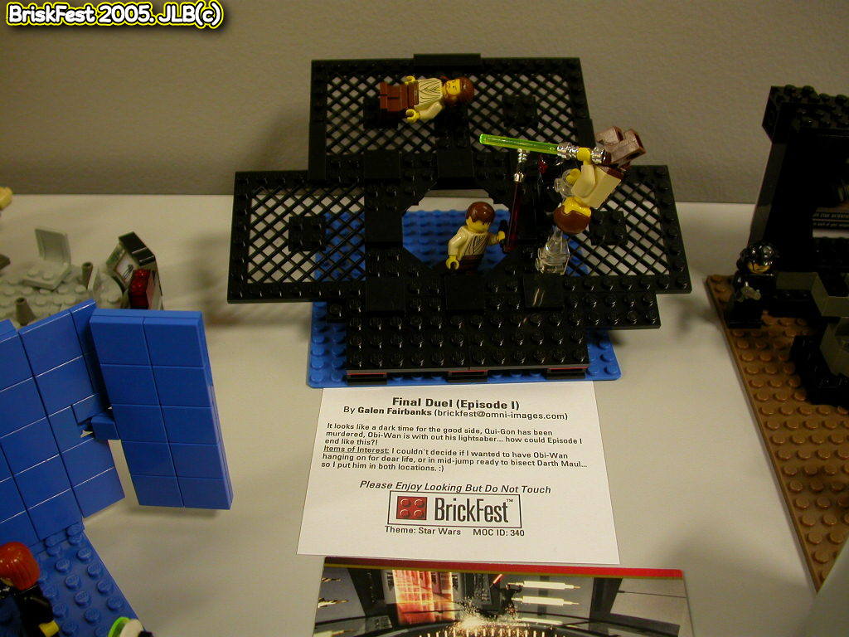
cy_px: 318
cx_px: 424
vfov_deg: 37.7
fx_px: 932
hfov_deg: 49.0
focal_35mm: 38
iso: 100
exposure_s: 1/19.3
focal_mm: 7.85
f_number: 2.6
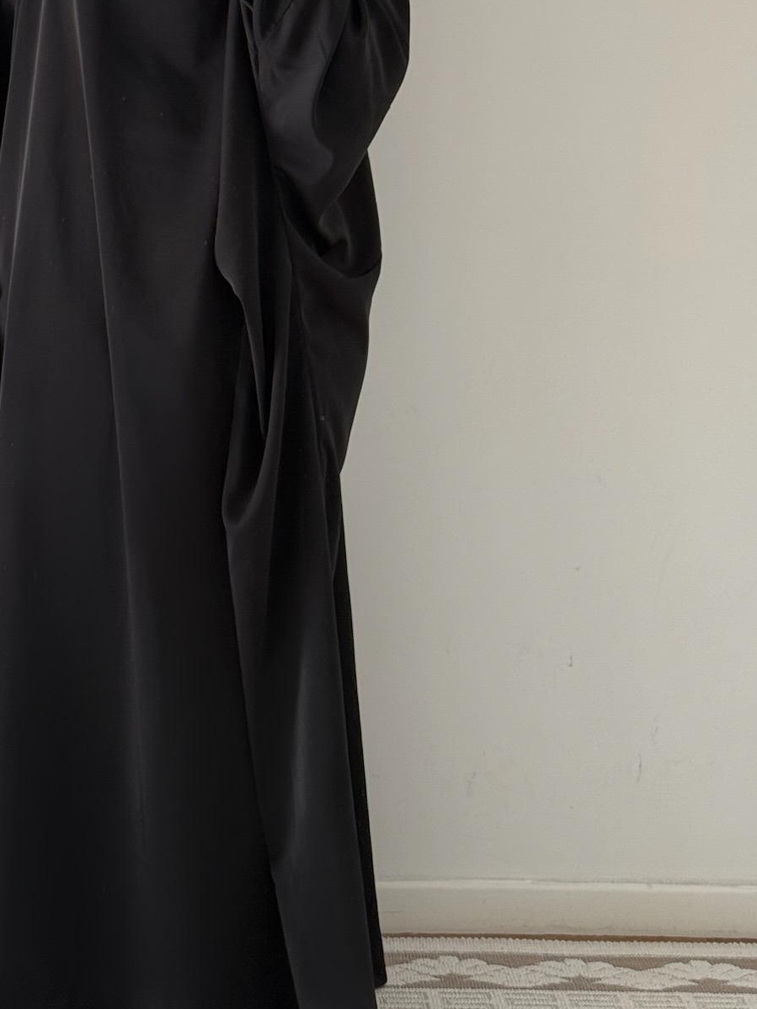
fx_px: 2391
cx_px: 163
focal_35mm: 82
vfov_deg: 23.6
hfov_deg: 17.8
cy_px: 273
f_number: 1.78
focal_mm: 6.76
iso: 80
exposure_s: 1/122
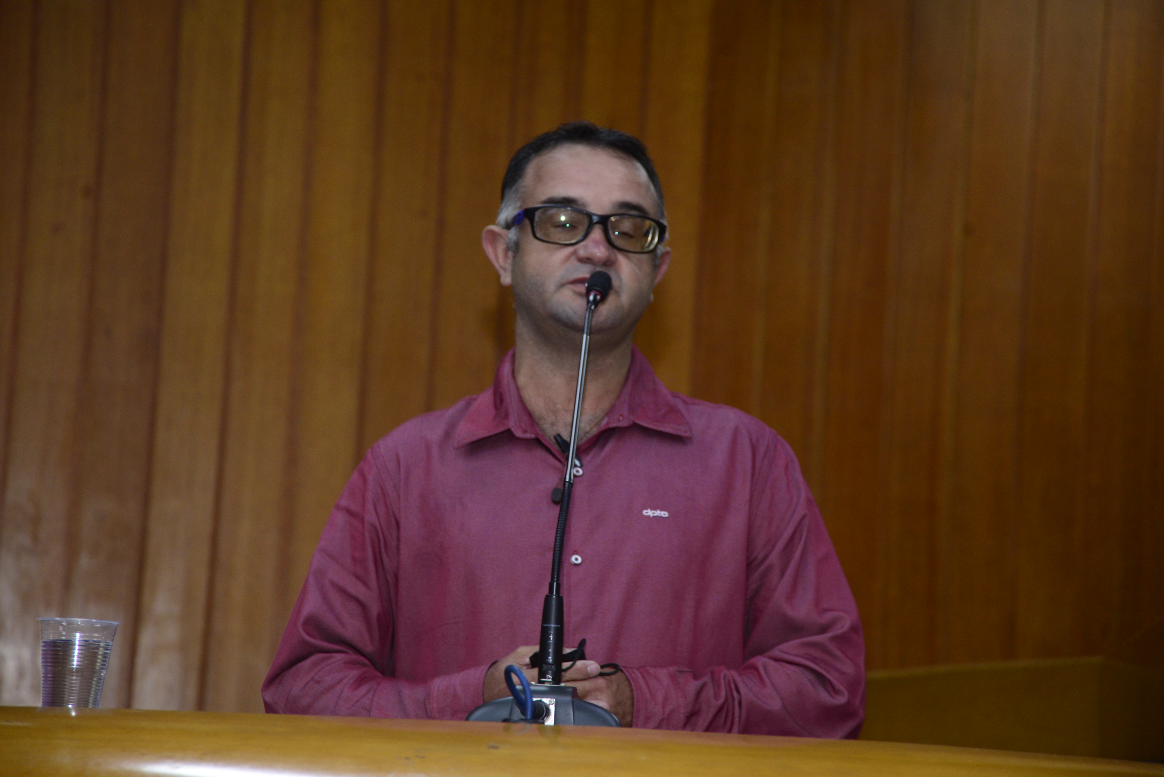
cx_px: 582
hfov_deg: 17.1
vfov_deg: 11.4
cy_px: 388
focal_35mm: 120
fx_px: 3881
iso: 2000
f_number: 5.6
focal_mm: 120
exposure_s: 1/60
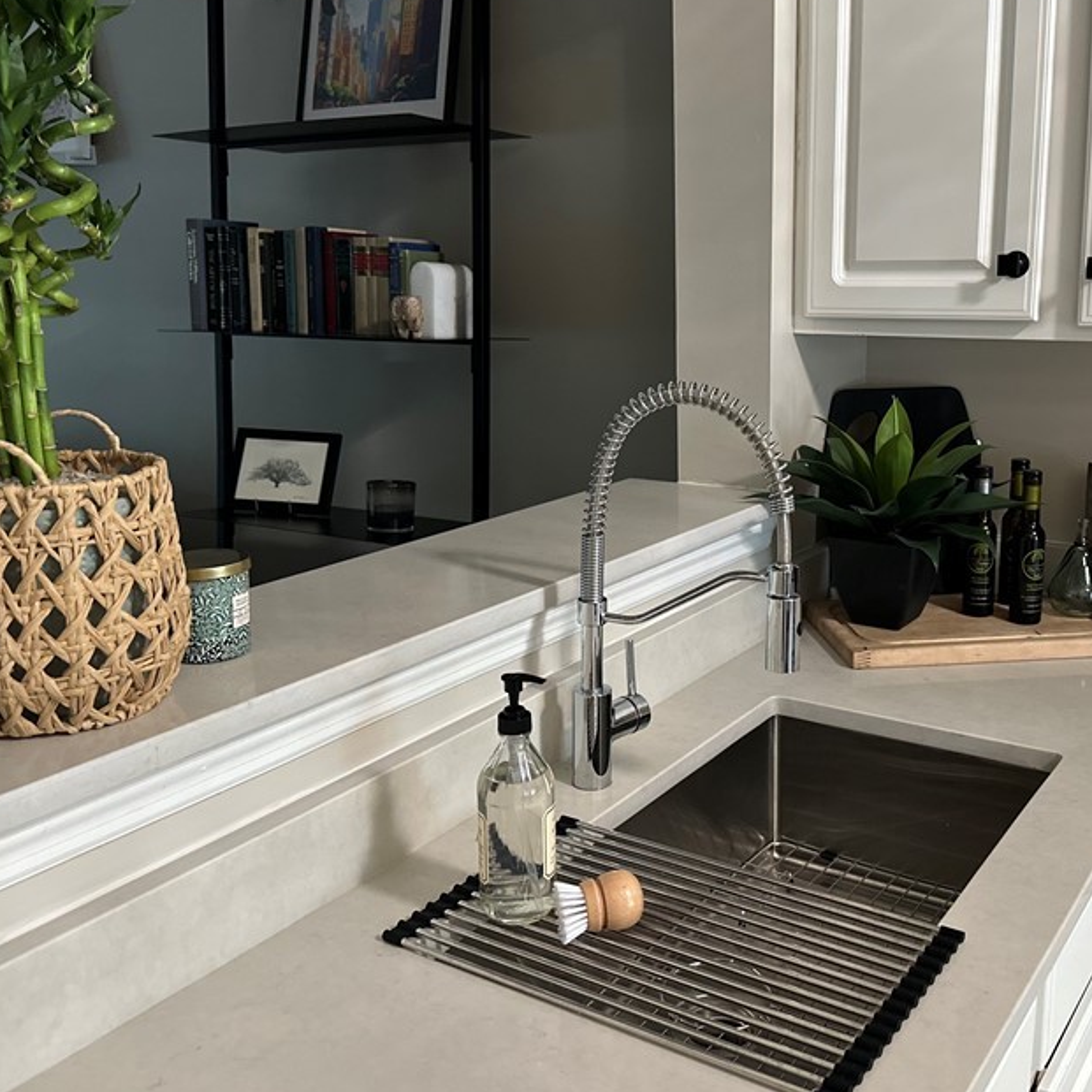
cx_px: 656
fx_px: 1249
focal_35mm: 35
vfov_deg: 47.2
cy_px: 508
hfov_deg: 46.9
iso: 500
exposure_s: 1/60
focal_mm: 6.86
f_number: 1.78
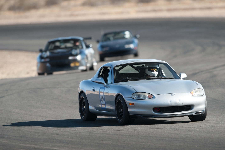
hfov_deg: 4.6
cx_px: 125
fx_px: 2825
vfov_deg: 3.0
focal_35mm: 452
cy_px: 83
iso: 100
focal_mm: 400
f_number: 3.2
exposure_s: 1/320
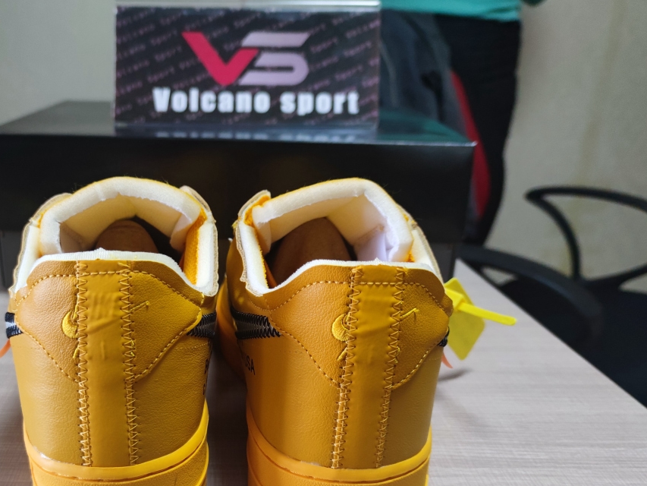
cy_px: 335
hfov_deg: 50.5
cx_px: 219
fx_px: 673
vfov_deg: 39.1
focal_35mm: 36
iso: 374
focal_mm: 6.72
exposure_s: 1/100
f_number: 1.69
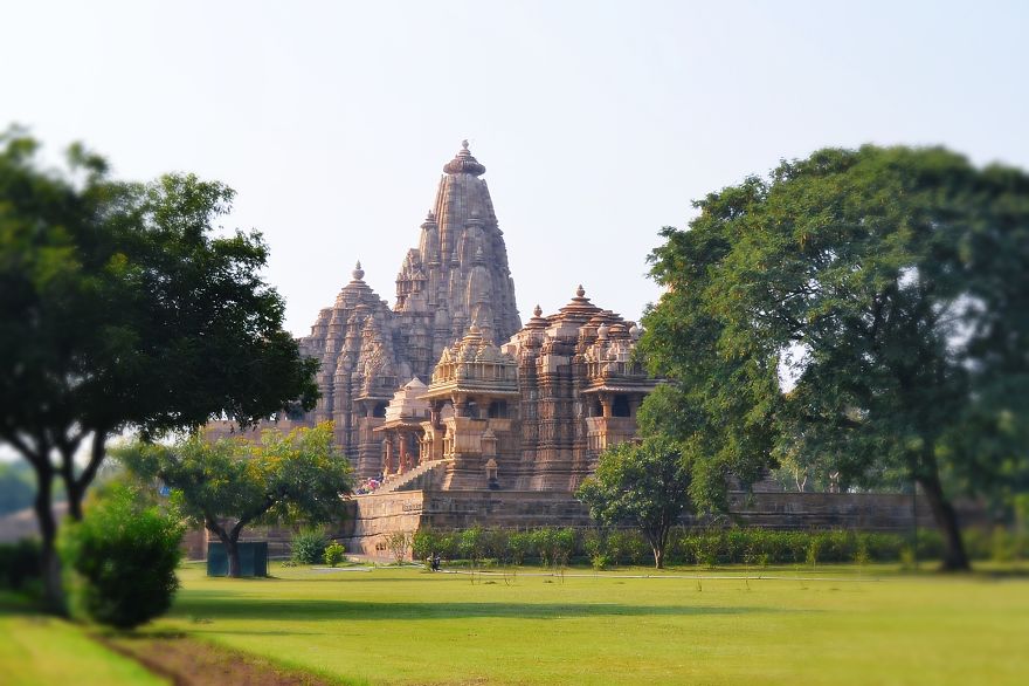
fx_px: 1543
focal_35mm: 54
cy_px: 343
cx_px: 514
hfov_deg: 36.9
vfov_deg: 25.0
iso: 100
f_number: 7.1
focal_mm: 36
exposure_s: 1/200
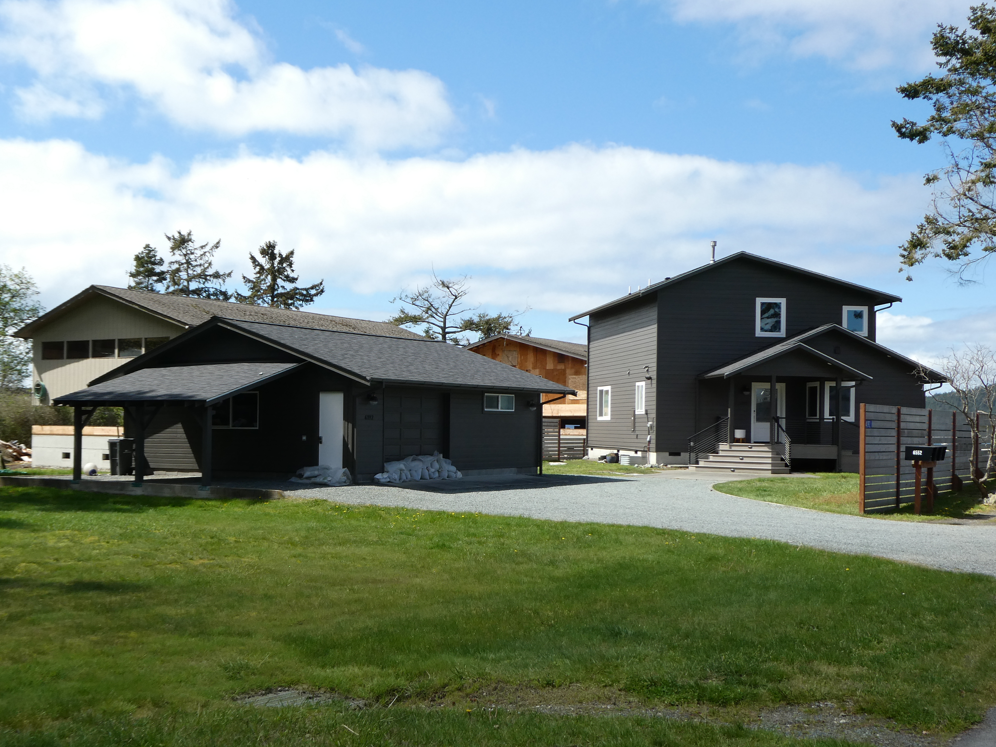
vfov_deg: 34.3
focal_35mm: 42
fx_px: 1208
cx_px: 403
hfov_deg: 44.6
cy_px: 423
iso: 80
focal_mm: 6.3
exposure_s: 1/640
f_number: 3.7
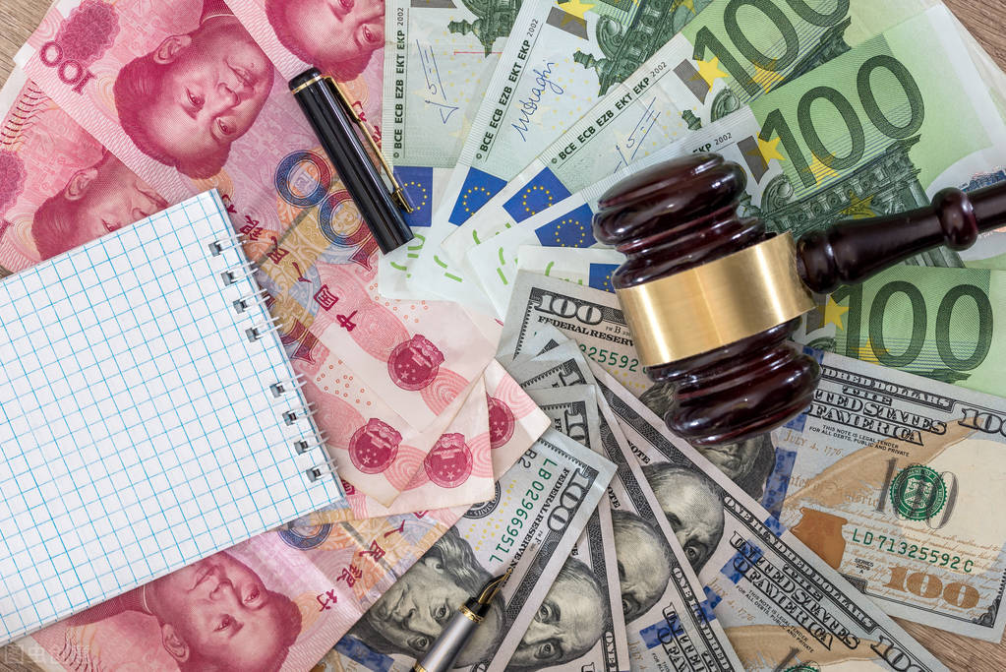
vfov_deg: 13.1
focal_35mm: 105
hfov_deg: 19.4
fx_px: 2935
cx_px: 503
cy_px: 336
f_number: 9
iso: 250
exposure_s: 1/125
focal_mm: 105
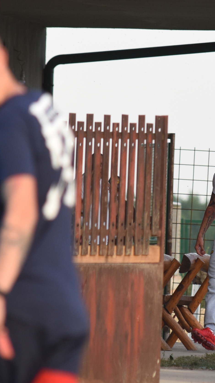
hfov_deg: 2.6
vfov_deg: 4.6
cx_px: 173
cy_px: 192
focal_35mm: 472
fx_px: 4786
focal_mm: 200
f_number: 4
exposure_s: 1/640
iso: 400
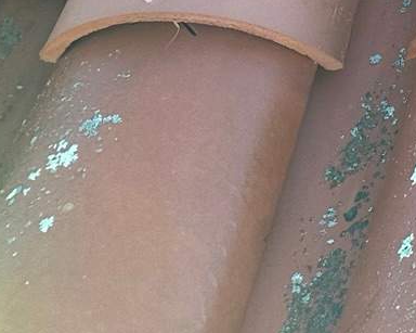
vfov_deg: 10.8
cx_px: 1062
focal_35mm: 125
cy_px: -427
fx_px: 1539
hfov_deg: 11.8
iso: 80
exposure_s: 1/611
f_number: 1.78
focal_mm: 6.86
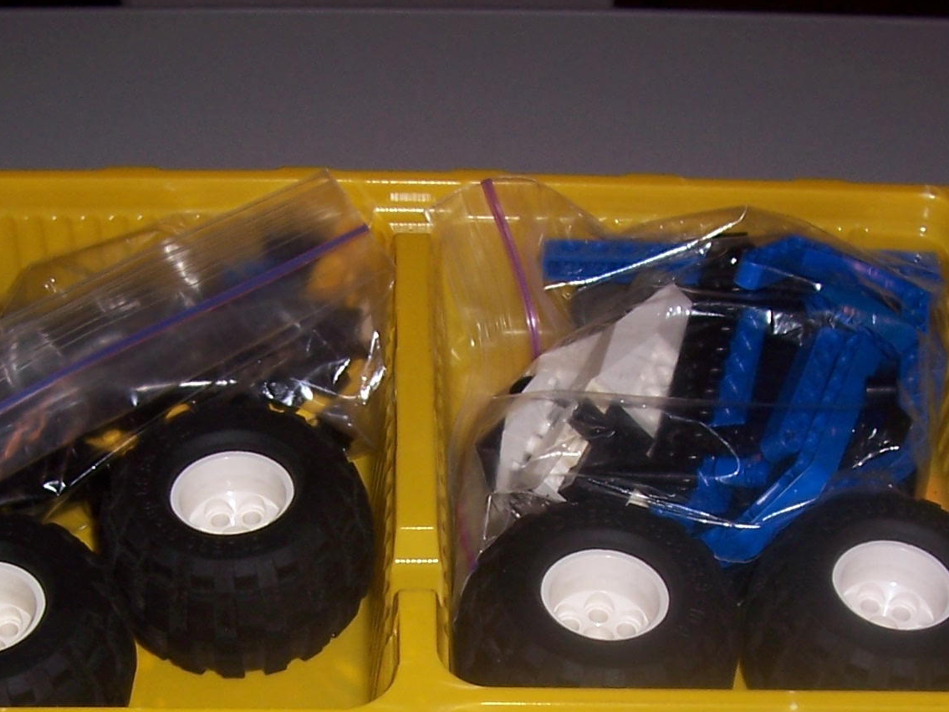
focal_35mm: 69
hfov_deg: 28.2
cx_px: 438
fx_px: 1891
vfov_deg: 20.6
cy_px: 714
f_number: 2.7
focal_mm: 5.6
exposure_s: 1/60
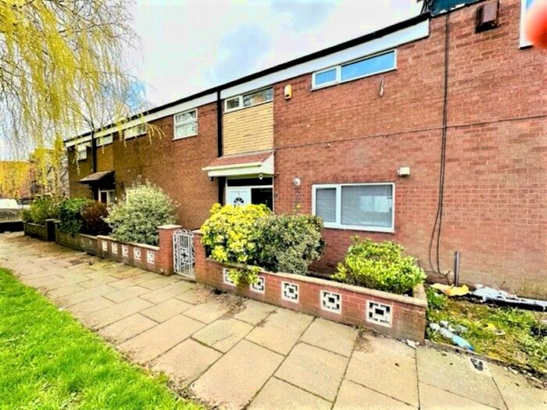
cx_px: 274
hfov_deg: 102.1
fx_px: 221
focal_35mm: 14
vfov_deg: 85.7
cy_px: 205
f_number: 2.2
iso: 40
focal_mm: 2.22
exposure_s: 1/193
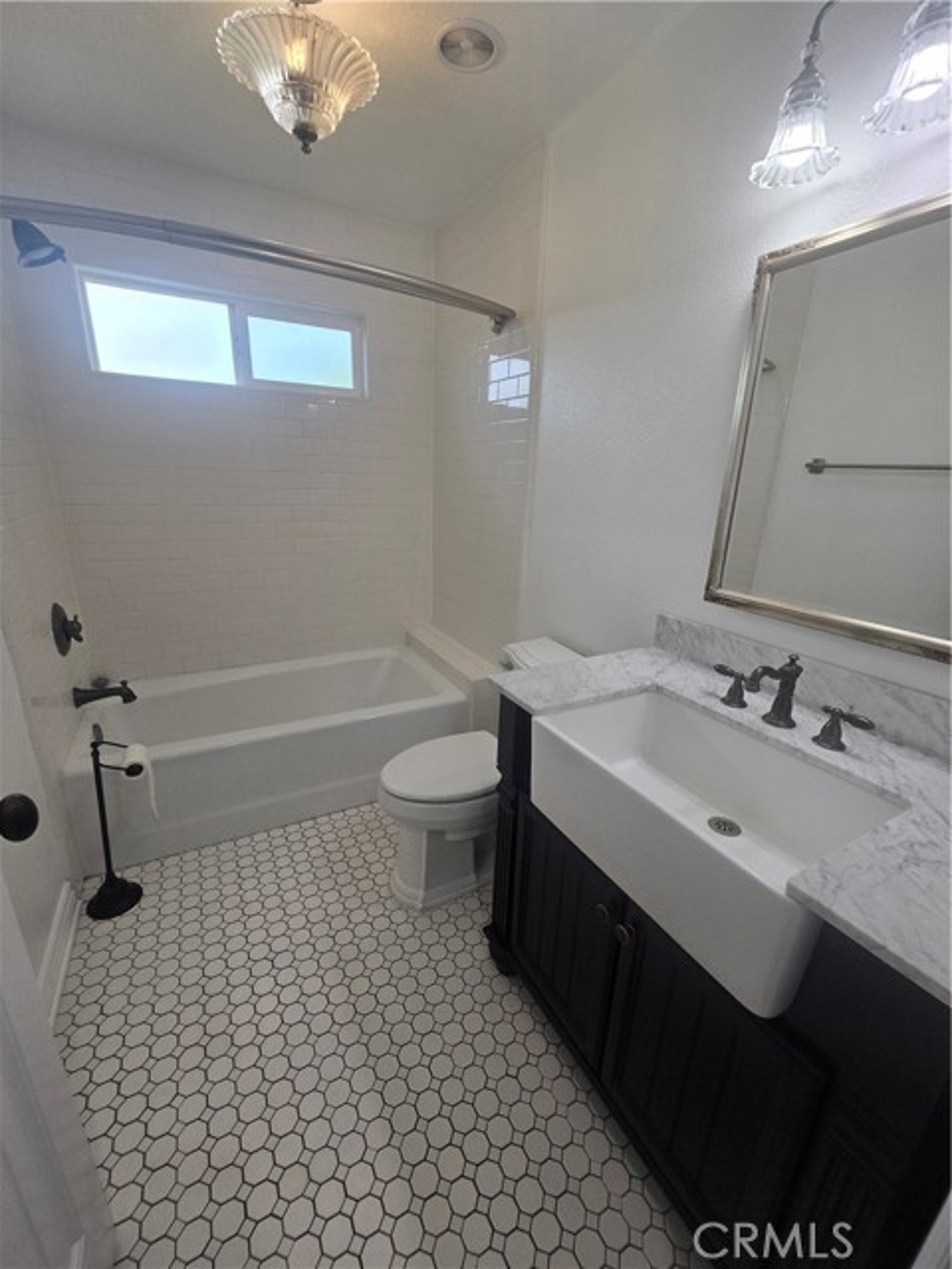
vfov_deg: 106.2
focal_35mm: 13
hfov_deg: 89.9
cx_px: 476
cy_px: 634
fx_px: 477
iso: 64
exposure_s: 1/120
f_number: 2.2
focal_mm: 2.2
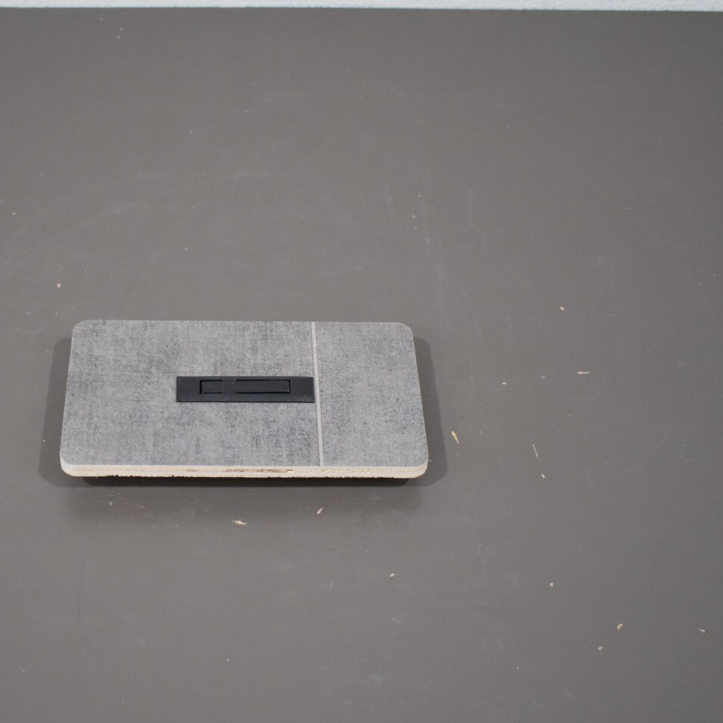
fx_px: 1394
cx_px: 263
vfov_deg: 29.0
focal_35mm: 59
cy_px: 413
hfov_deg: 28.9
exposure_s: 1/250
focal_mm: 22
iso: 800
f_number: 3.8
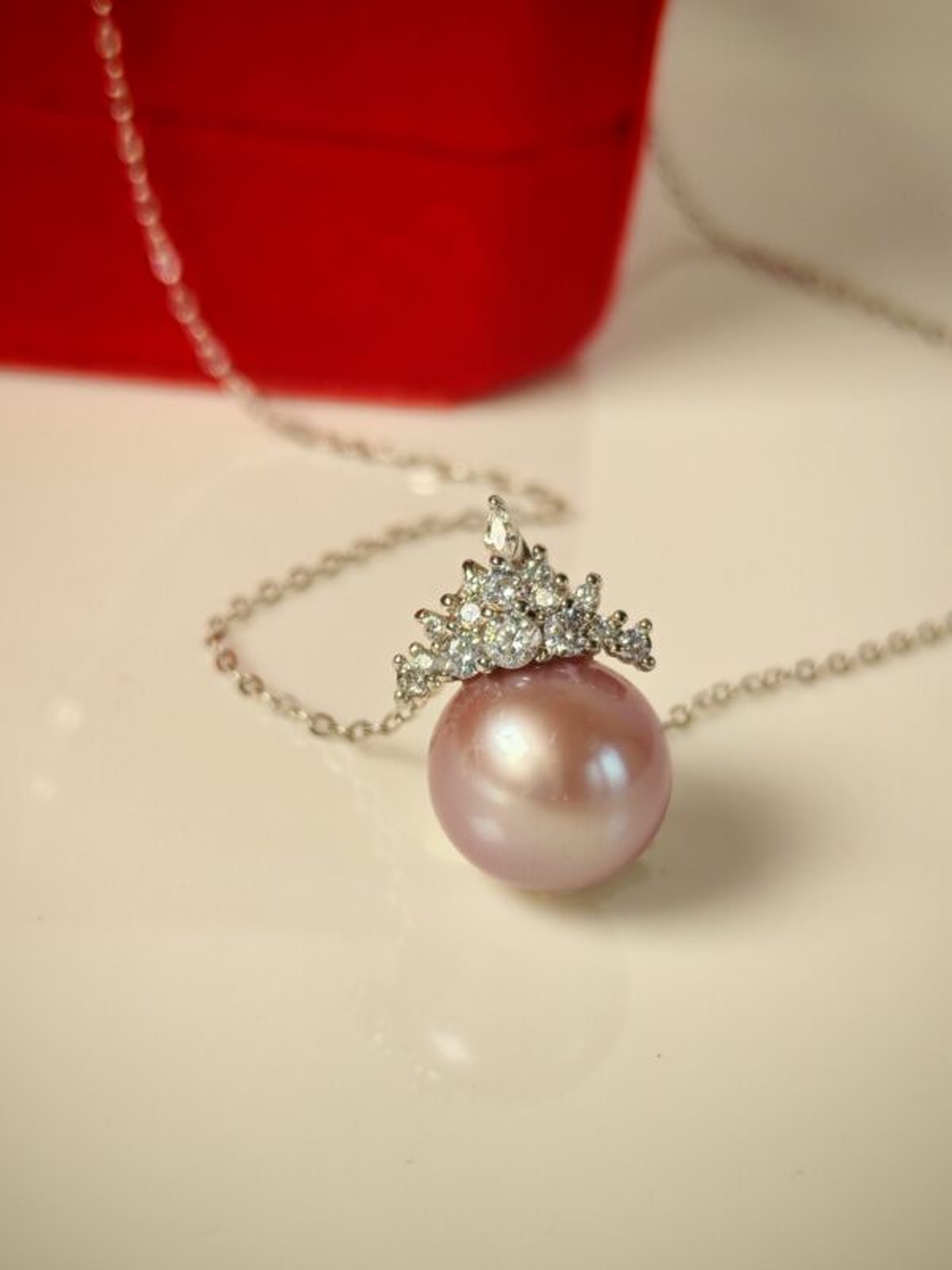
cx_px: 476
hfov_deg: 21.6
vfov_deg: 28.6
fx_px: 2493
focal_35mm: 68
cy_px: 635
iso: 50
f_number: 1.95
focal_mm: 5.52
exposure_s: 1/100
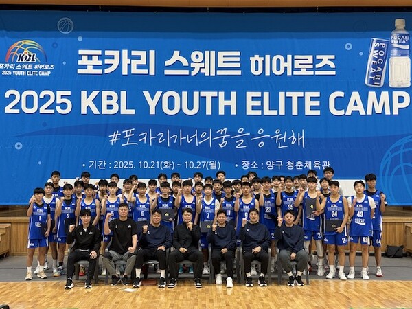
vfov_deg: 30.3
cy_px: 154
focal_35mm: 48
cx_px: 206
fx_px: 571
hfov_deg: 39.7
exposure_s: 1/60
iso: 64
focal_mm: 6.76
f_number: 1.78
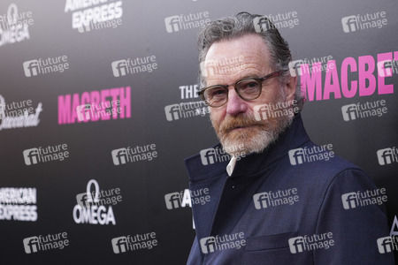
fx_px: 1105
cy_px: 132
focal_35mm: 100
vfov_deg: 13.7
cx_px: 199
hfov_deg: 20.4
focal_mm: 100
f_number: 5.6
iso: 1600
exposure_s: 1/400
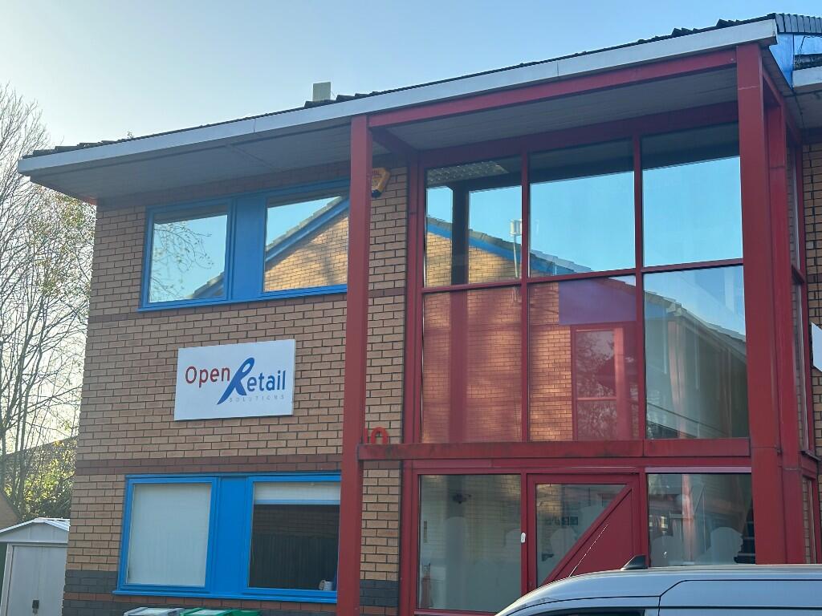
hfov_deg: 39.7
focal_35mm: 48
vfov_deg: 30.3
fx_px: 1140
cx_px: 411
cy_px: 308
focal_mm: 6.86
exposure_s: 1/714
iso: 64
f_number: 1.78
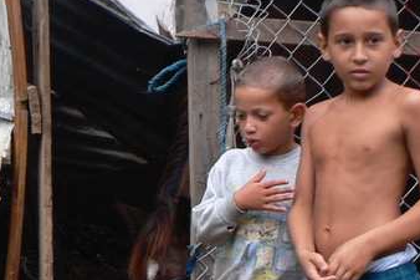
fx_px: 1609
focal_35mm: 138
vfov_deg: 9.9
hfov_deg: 14.3
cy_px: 244
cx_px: -112
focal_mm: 7.4
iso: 80
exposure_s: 1/100
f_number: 4
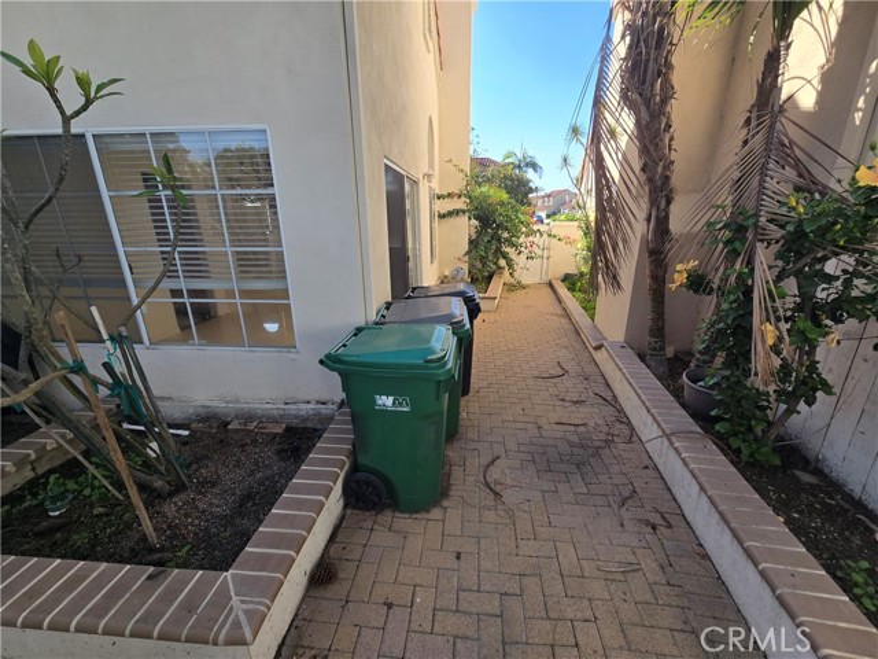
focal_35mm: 13
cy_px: 330
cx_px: 439
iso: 50
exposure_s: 1/728
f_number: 2.2
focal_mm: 2.2
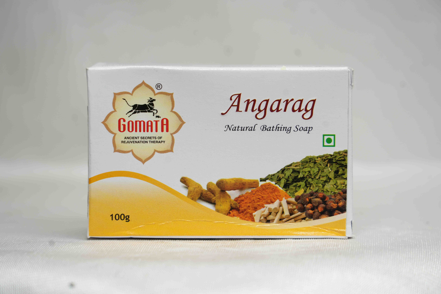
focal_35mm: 105
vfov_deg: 13.0
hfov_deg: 19.5
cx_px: 220
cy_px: 147
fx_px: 1286
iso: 250
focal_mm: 105
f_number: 5.6
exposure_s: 1/60
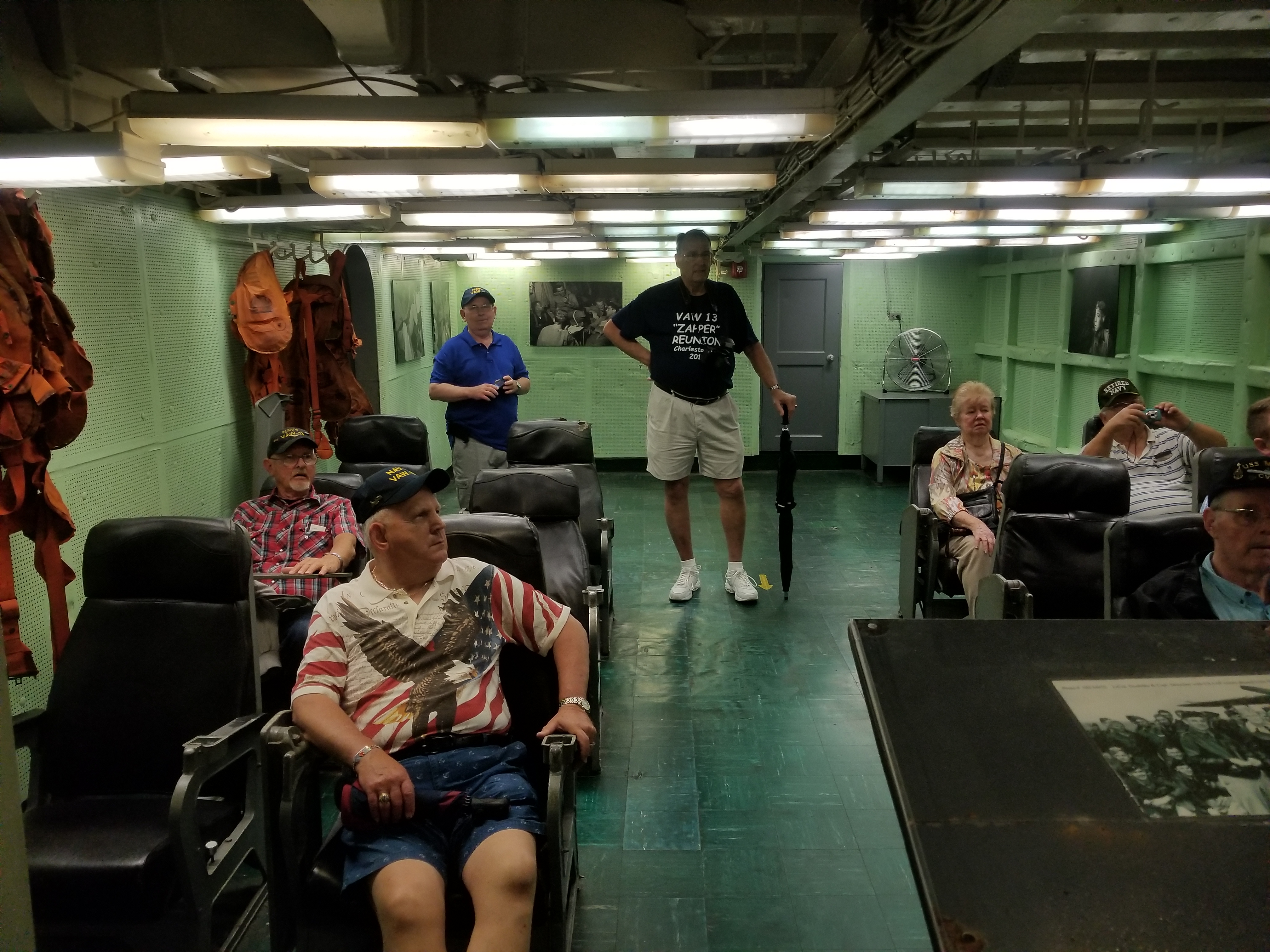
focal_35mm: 26
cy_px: 476
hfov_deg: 67.3
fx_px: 954
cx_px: 635
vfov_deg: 53.1
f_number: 1.7
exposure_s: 1/120
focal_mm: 4.25
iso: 125
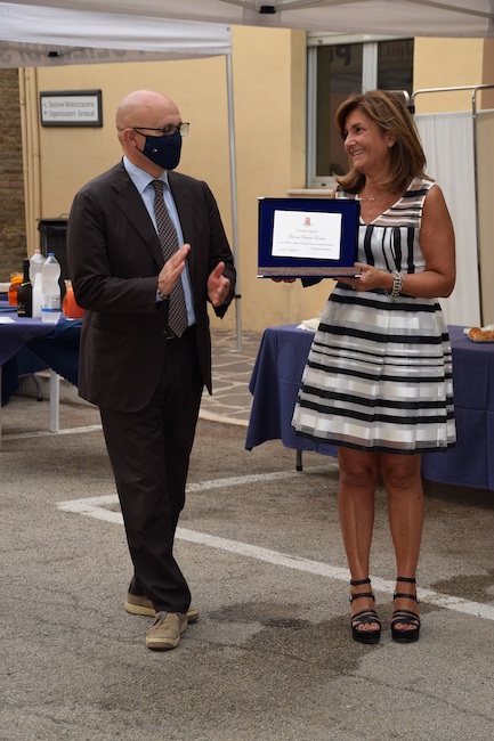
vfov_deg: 26.0
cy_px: 370
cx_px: 247
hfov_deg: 17.5
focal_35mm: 78
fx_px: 1606
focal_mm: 52
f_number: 6.3
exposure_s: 1/160
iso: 100
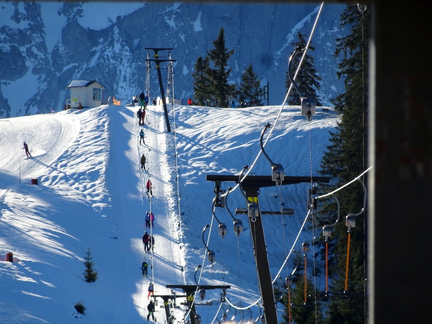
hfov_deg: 5.1
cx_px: 216
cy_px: 162
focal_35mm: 389
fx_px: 4855
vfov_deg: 3.8
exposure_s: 1/250
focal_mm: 66.39
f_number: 6.3
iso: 80
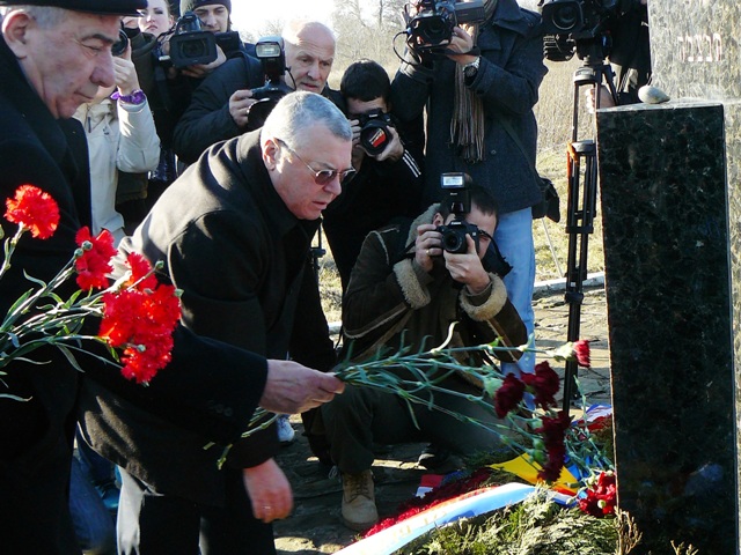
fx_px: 771
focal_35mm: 36
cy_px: 278
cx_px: 370
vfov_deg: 39.7
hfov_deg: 51.4
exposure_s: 1/160
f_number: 4
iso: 100
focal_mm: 6
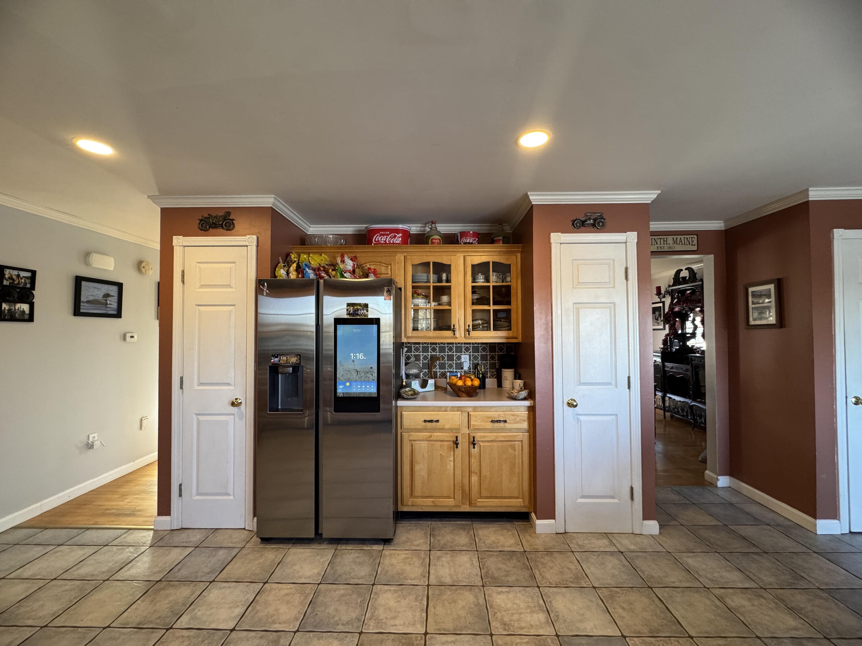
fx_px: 349
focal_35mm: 14
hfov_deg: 102.1
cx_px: 431
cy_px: 323
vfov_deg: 85.7
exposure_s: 1/120
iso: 250
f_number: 2.2
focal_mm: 2.22
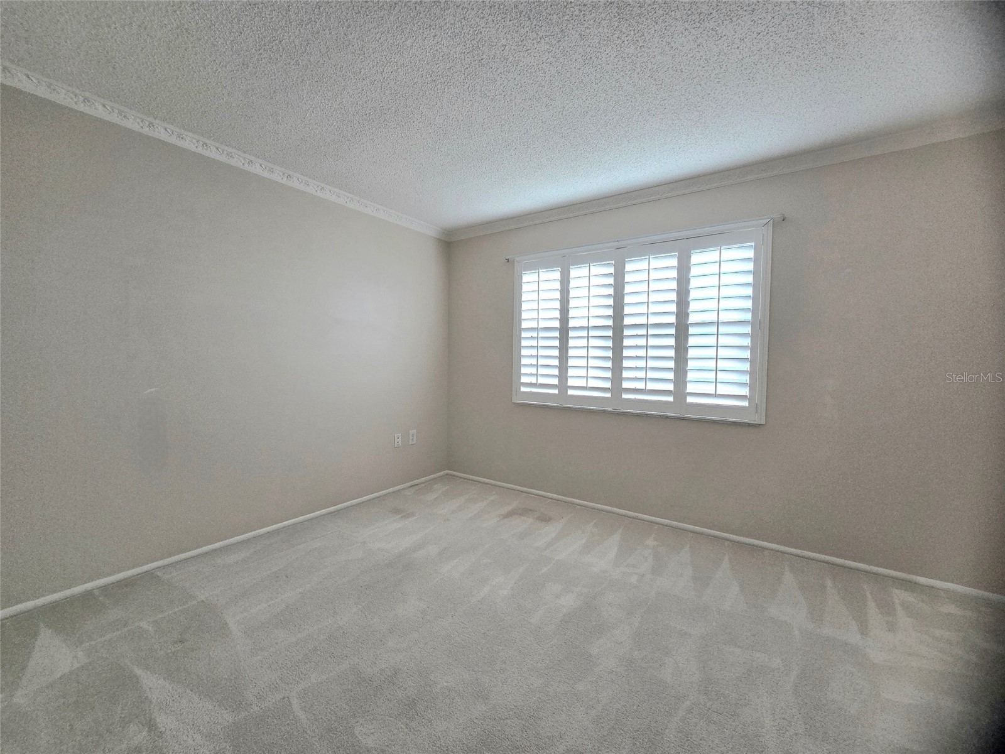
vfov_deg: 89.9
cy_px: 377
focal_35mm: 13
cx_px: 502
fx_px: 377
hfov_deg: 106.2
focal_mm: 2.2
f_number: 2.2
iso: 100
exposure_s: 1/769
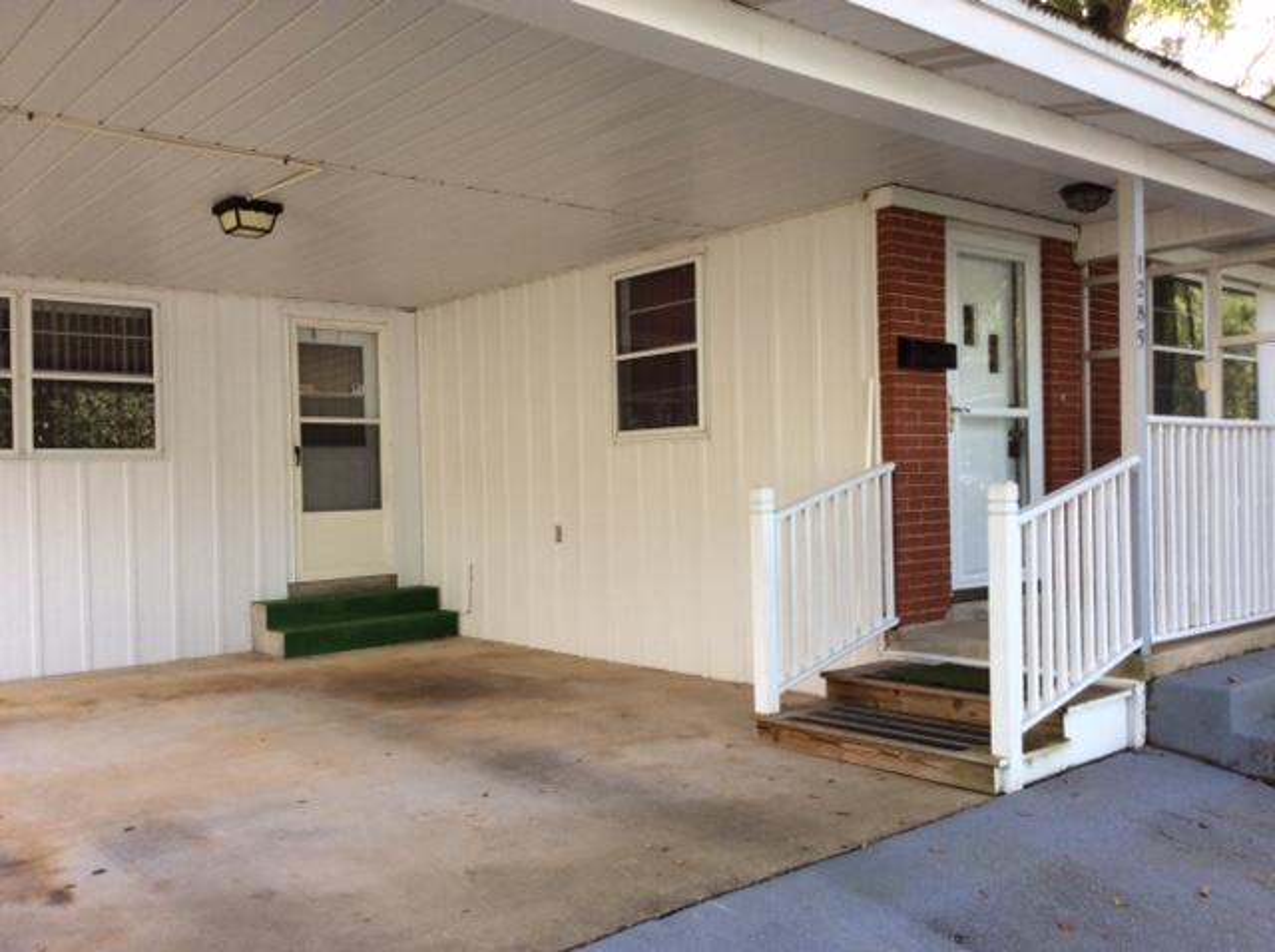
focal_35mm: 32
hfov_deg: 56.9
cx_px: 638
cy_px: 476
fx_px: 1177
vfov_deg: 44.1
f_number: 2.4
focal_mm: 3.3
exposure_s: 1/120
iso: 40
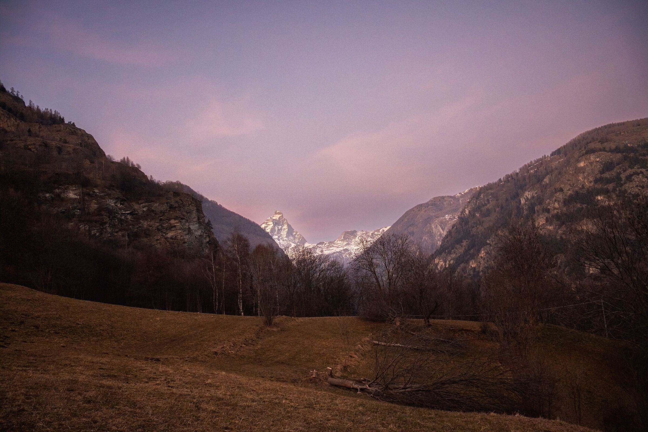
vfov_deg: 36.9
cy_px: 216
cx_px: 324
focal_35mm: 36
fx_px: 648
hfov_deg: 53.1
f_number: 5.6
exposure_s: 1/60
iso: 800
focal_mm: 24
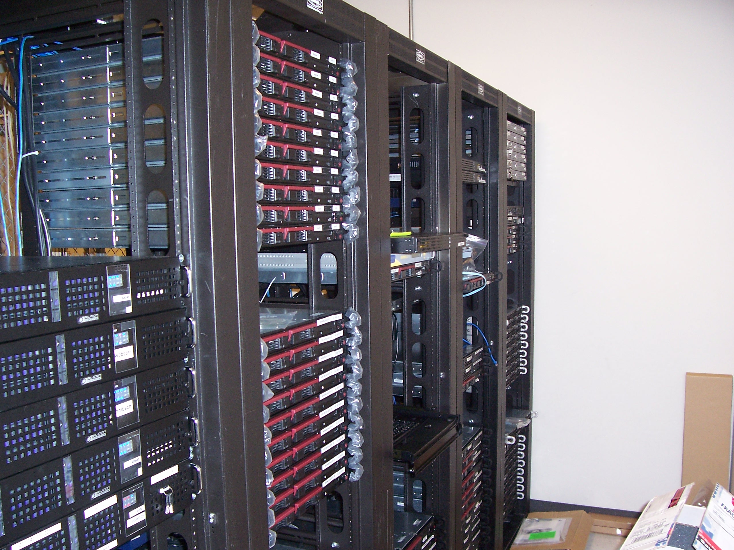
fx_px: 721
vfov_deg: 41.8
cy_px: 275
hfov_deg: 54.0
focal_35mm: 34
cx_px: 367
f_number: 2.7
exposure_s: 1/60
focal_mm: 5.6
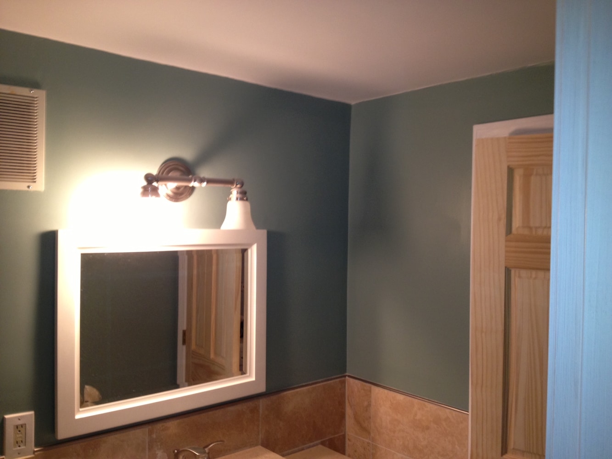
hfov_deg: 52.6
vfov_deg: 40.7
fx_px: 619
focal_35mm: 35
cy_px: 230
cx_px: 306
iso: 100
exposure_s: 1/20
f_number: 2.4
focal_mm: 4.28
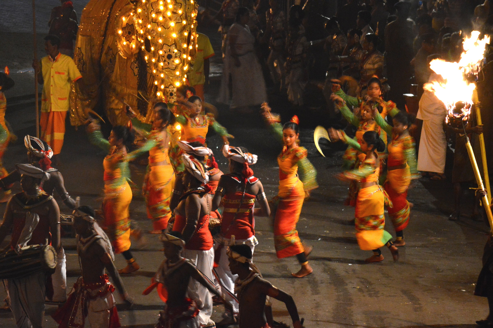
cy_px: 164
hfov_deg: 6.9
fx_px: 4104
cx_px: 246
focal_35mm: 300
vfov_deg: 4.6
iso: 3200
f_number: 5.6
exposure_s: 1/20
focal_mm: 200
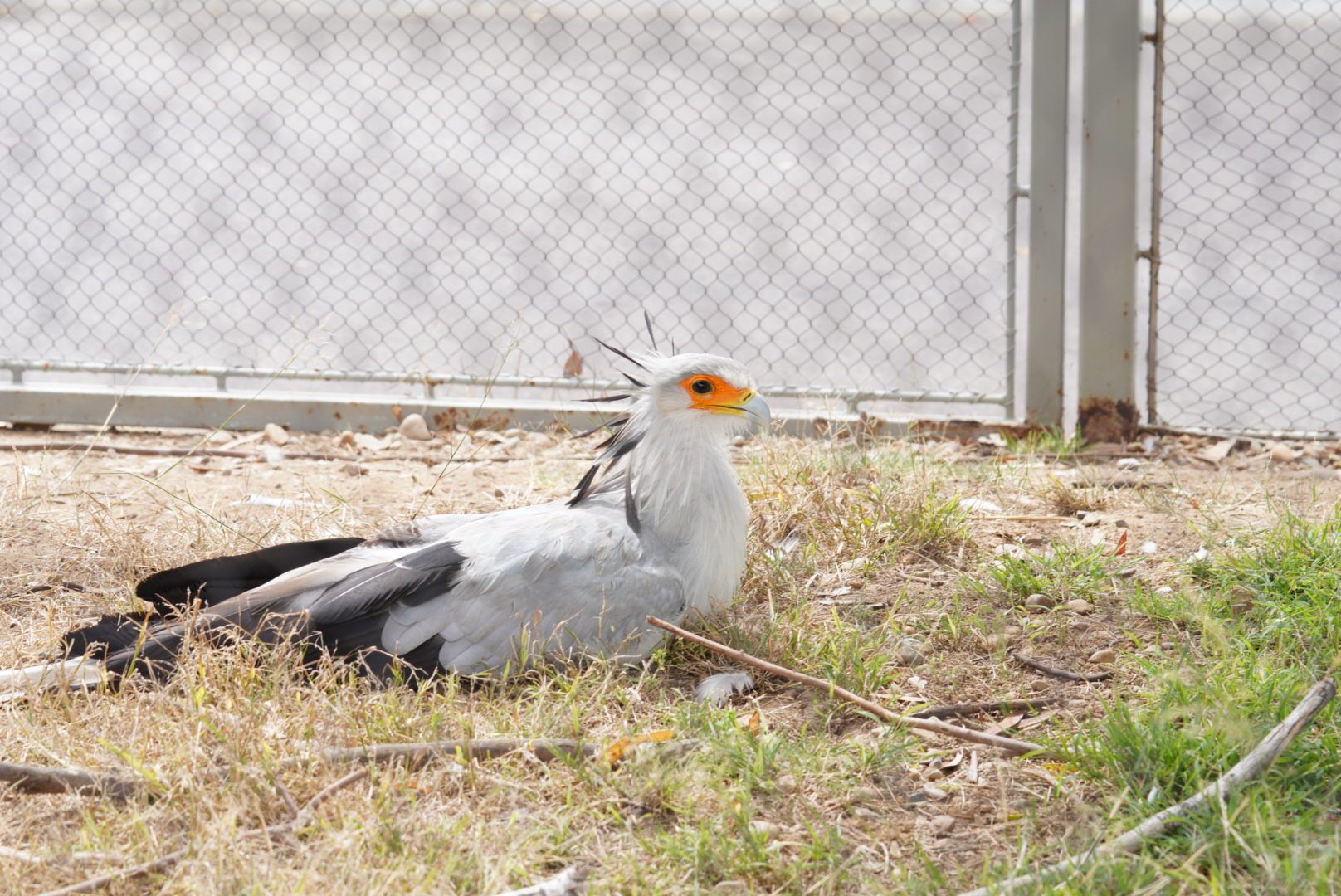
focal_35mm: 135
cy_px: 448
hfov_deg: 15.2
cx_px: 670
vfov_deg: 10.2
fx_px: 5032
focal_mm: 90
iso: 100
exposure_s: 1/60
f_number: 5.6
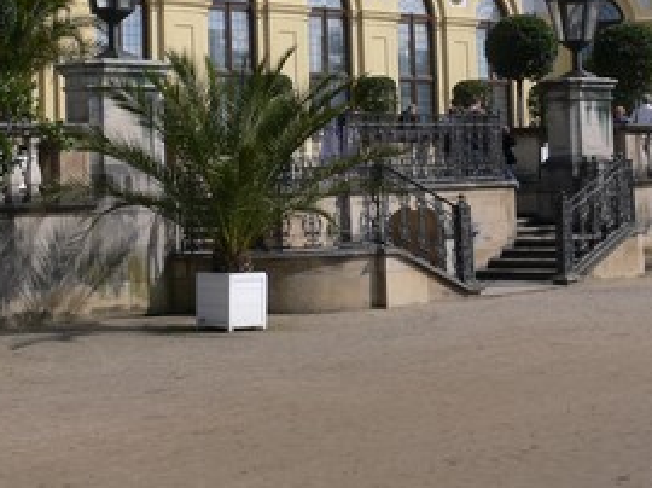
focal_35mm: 83
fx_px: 1562
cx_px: 283
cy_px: -31
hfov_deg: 23.6
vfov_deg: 17.2
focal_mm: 7.4
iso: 80
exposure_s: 1/160
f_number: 5.6
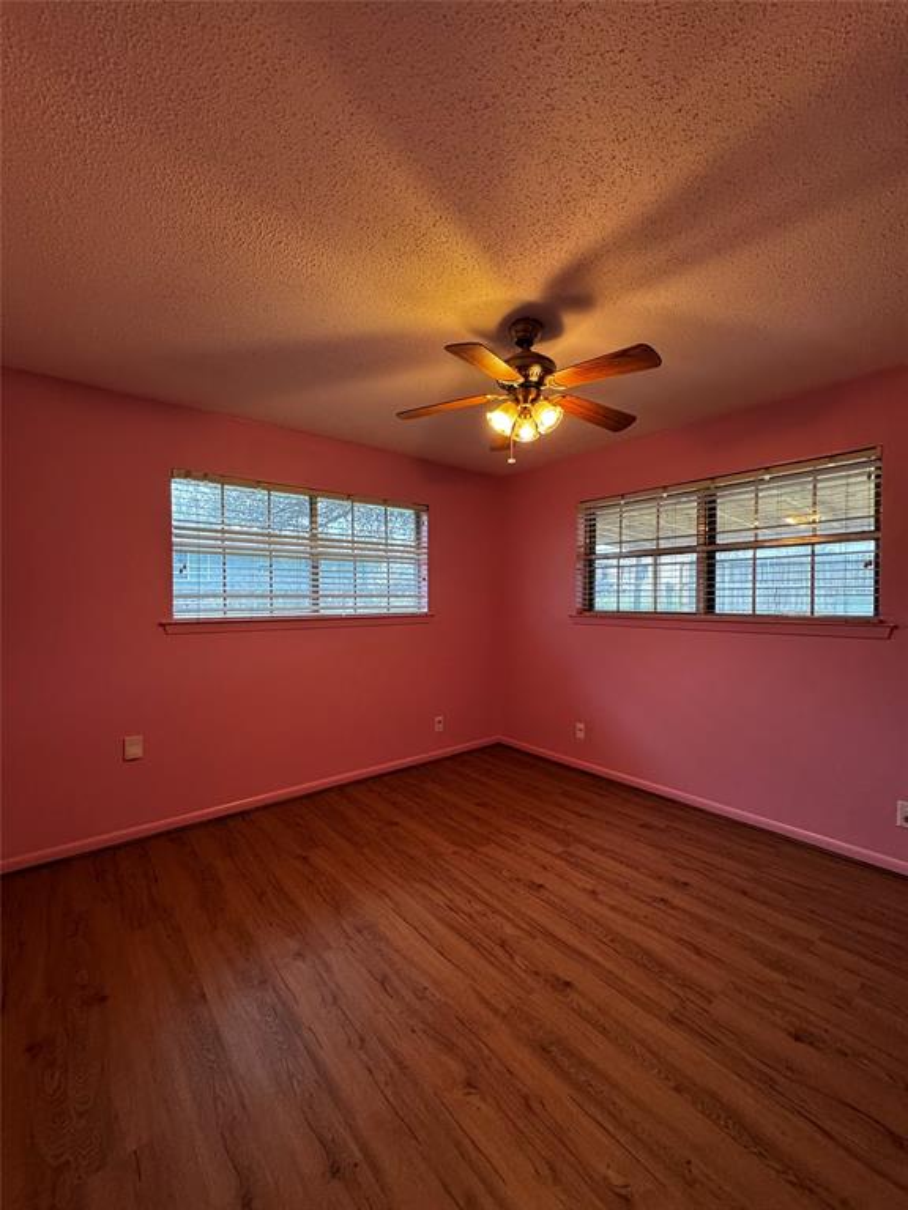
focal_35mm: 14
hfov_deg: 85.7
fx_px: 490
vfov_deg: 102.1
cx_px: 454
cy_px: 605
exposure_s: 1/60
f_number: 2.2
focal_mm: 2.22
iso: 320
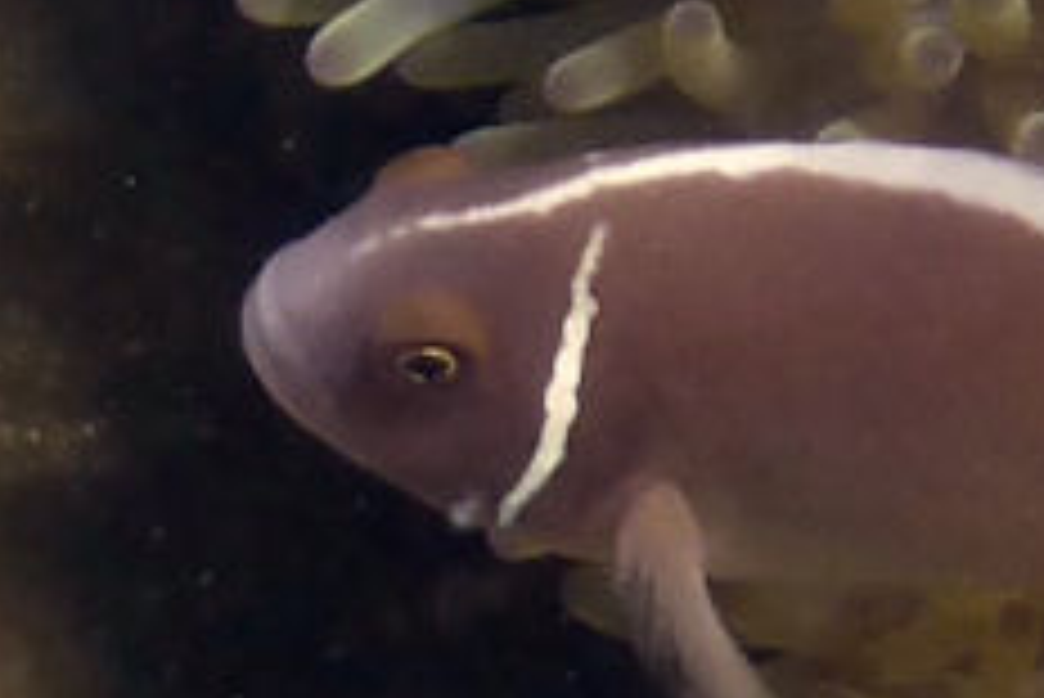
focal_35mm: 443
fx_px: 12855
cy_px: 621
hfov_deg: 4.6
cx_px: 860
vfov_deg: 3.1
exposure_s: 1/125
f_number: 5.9
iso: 250
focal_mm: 22.8
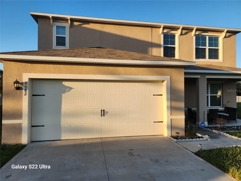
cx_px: 120
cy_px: 90
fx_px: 160
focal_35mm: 23
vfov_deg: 58.9
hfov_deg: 73.9
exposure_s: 1/316
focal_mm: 6.4
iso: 12
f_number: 1.8
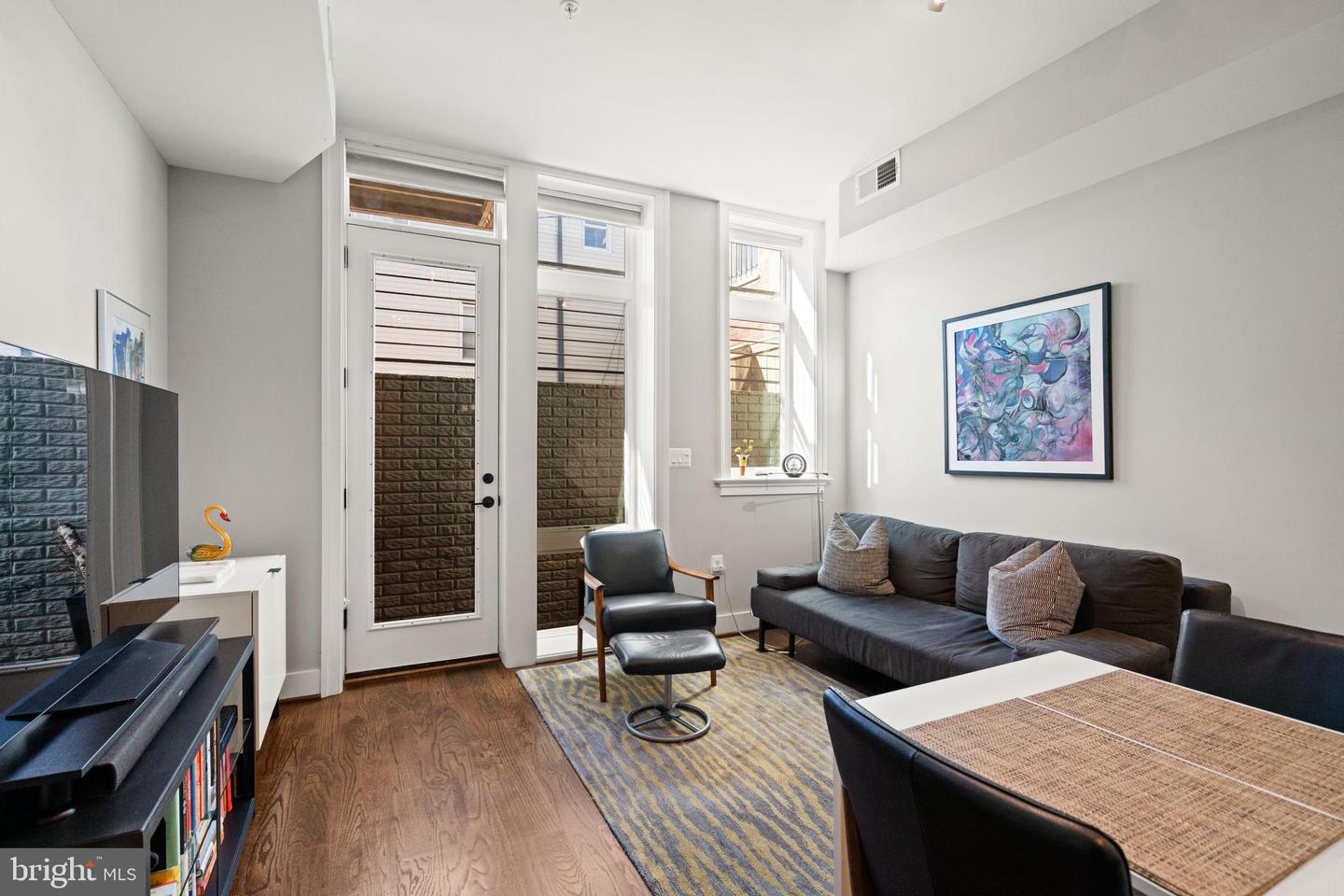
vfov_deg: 73.7
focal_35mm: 16
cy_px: 448
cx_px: 672
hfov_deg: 96.7
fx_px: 597
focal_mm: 16
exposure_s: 1/13
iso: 800
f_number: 4.5
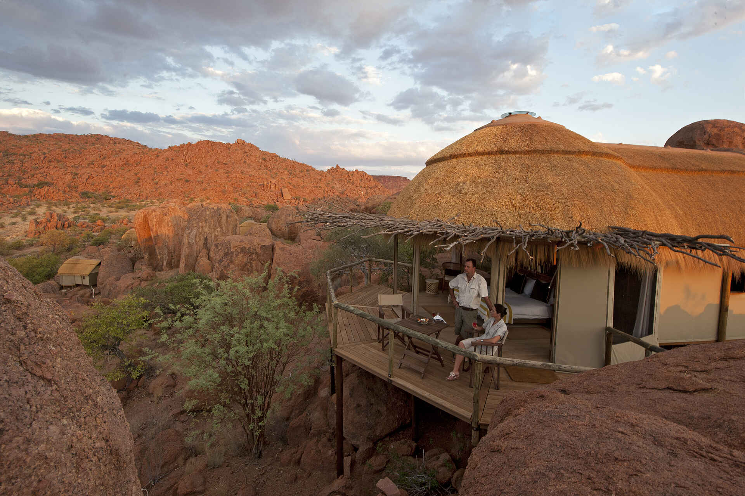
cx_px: 372
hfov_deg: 96.8
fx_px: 331
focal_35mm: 16
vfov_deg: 73.7
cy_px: 248
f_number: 18
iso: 500
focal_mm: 16
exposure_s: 1/15
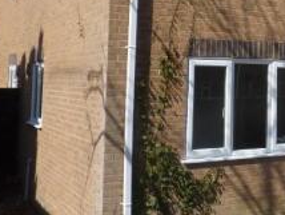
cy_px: 38
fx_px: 560
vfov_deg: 21.3
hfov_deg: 26.5
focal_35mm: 68
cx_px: 304
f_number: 4.5
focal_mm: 4.1
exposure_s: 1/500
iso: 80
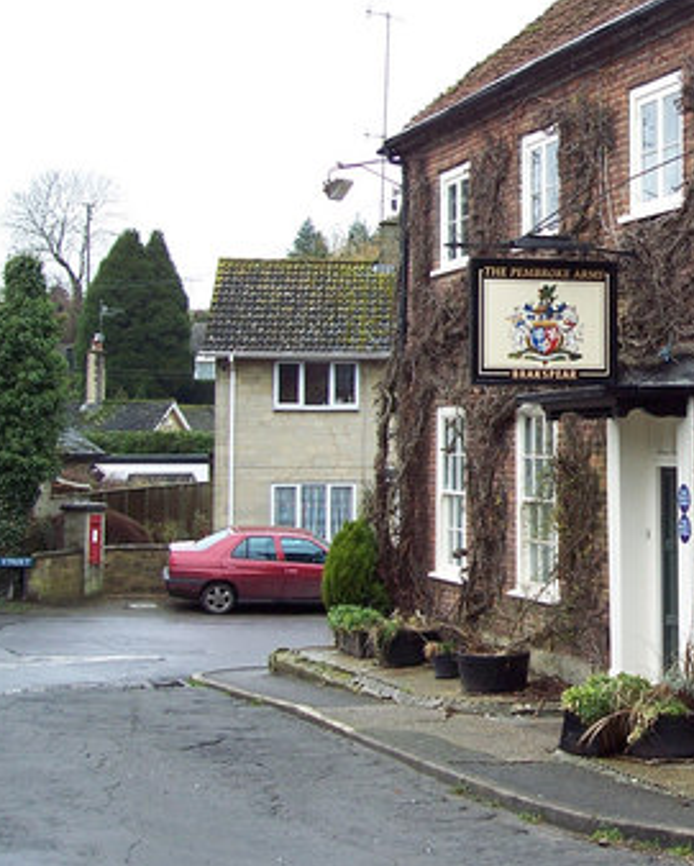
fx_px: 1846
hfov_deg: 20.4
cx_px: 743
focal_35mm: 72
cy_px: 282
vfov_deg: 26.2
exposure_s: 1/125
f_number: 3.4
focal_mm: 8
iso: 100
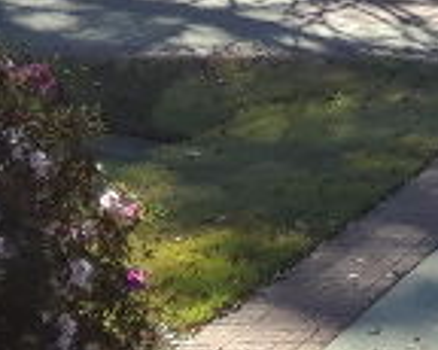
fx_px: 1943
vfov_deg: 9.2
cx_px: 1007
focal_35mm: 150
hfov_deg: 11.1
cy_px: -481
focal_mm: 2.47
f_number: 1.9
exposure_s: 1/633
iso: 40
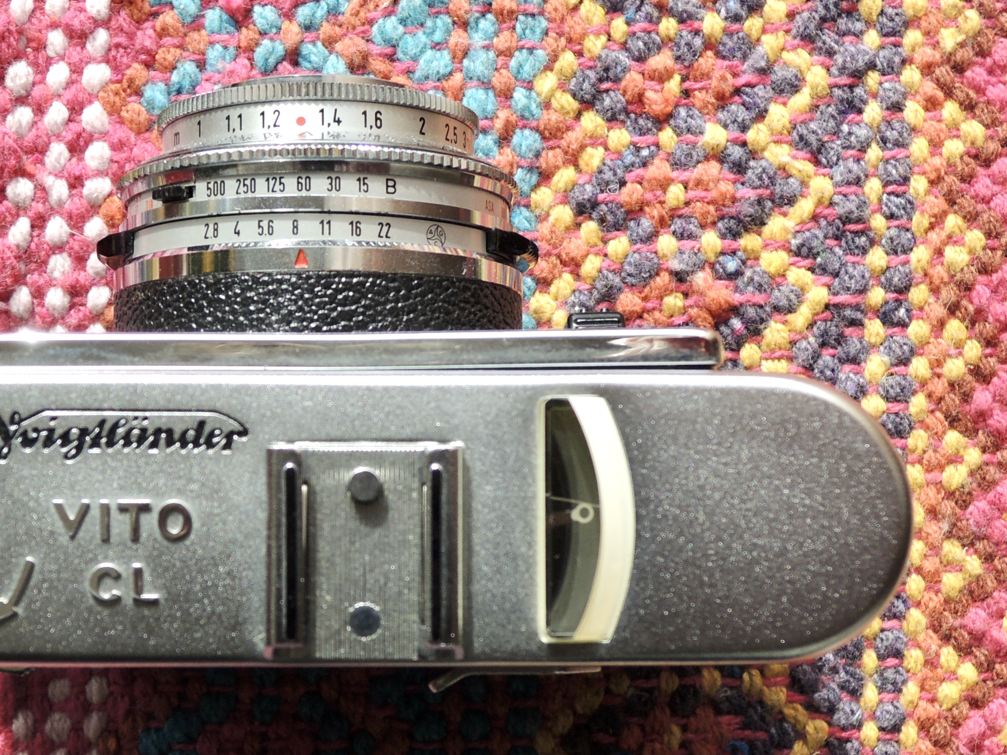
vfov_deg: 27.0
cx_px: 329
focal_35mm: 54
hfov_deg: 35.2
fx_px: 1571
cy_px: 447
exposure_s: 1/500
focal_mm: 6.3
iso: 100
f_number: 3.2
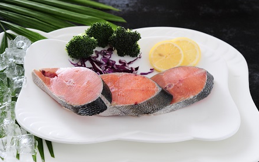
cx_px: 129
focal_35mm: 62
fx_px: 438
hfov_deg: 33.0
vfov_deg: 21.0
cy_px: 82
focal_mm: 60
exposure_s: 1/100
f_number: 7.1
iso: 200
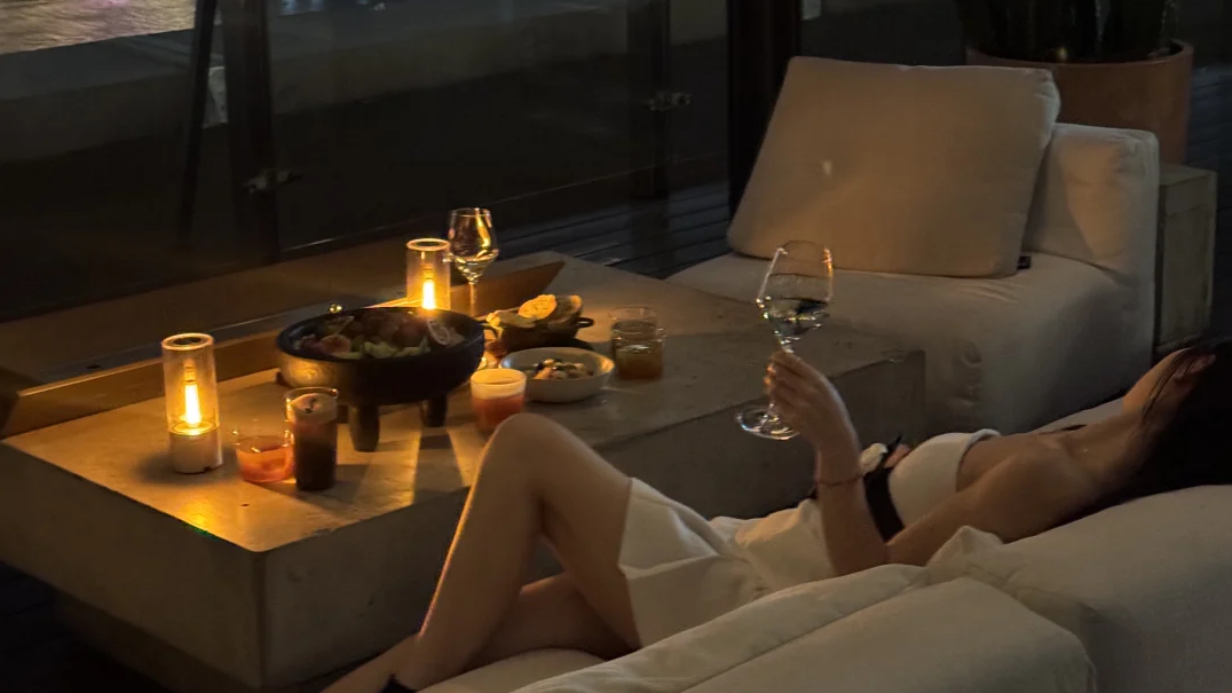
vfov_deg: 17.2
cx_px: 616
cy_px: 221
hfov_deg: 30.2
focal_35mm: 70
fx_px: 2287
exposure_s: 1/21
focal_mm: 6.76
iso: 800
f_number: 1.78
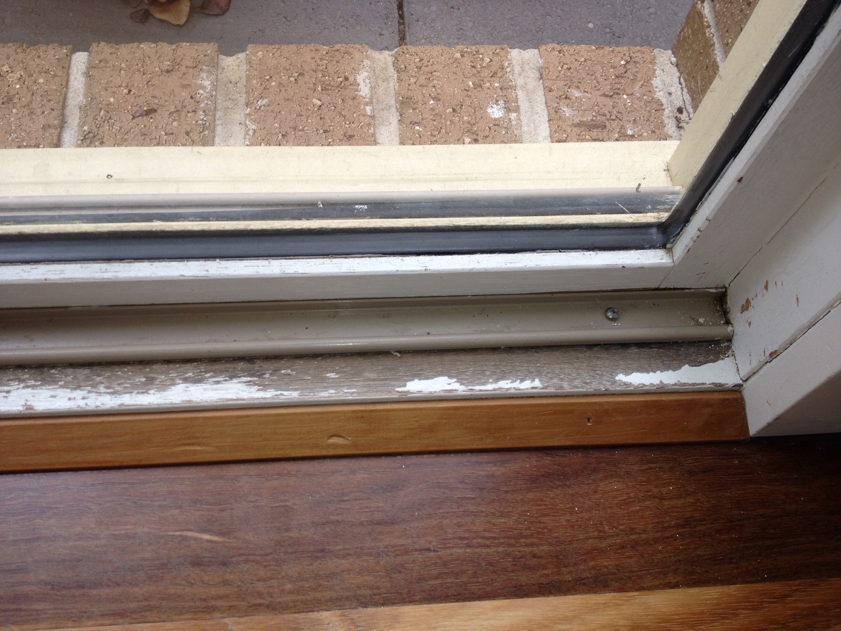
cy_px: 316
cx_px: 420
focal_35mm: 35
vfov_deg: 40.7
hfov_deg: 52.6
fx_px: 850
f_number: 2.4
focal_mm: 4.28
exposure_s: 1/179
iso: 50
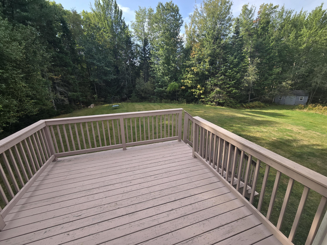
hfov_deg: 106.2
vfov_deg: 89.9
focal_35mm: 13
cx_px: 164
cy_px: 122
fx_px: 123
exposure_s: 1/818
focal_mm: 2.2
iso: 50
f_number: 2.2
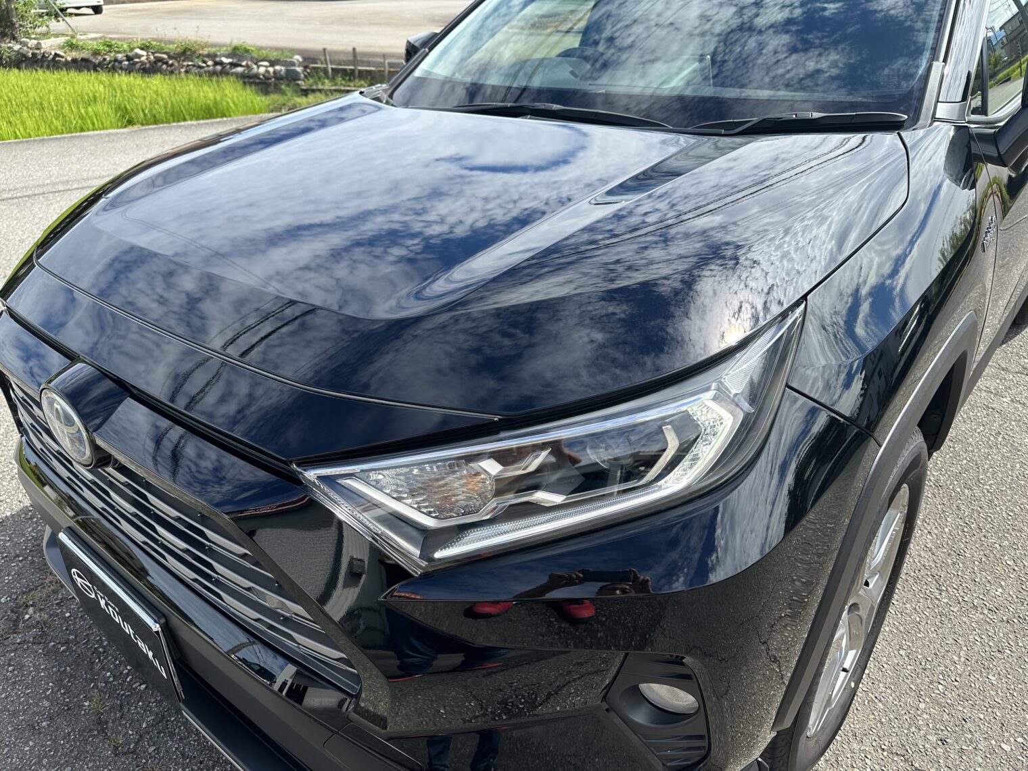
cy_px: 386
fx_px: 713
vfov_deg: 56.8
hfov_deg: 71.6
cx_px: 514
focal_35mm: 24
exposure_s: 1/2070
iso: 80
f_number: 1.78
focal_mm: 6.86
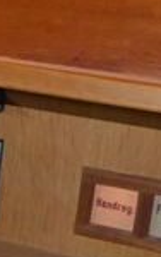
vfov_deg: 15.3
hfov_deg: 8.8
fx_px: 953
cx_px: -212
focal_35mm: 136
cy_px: 207
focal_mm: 4.3
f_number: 6.3
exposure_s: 1/60
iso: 800
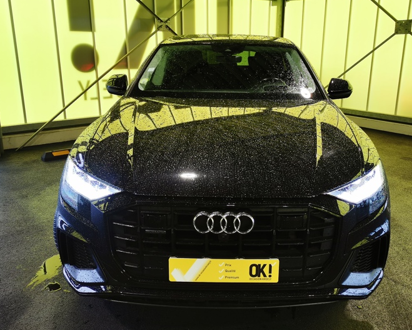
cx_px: 231
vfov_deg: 45.8
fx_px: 390
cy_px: 158
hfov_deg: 55.5
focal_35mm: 32
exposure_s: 1/100
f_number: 1.8
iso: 80
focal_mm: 5.58
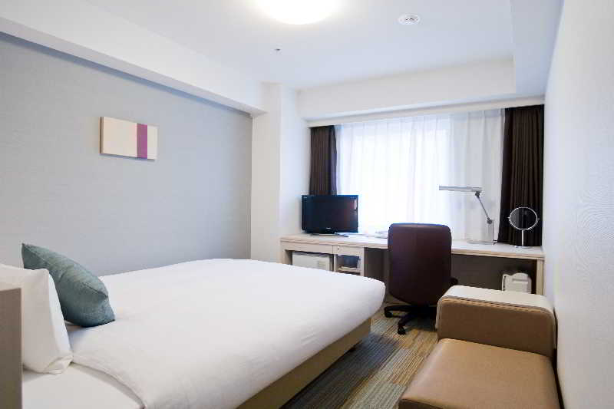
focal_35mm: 18
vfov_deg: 67.4
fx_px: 307
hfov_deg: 90.0
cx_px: 307
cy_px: 204
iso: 400
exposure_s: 1/20
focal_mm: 12
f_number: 7.1
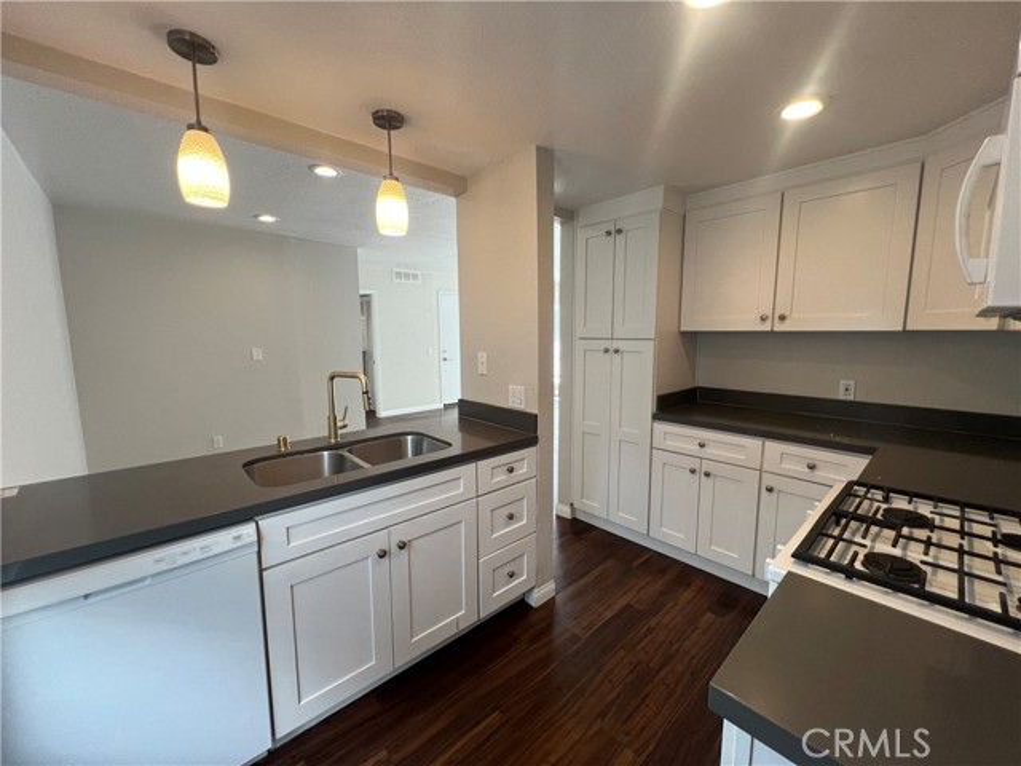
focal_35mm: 13
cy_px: 383
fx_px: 383
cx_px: 510
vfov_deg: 89.9
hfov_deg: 106.2
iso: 80
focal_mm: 1.57
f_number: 1.8
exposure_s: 1/120
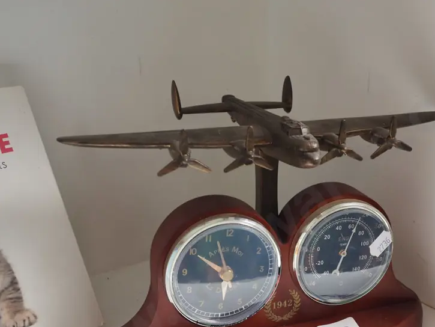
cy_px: 219
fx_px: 603
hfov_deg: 39.2
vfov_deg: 30.1
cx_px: 288
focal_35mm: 48
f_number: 5.6
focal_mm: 17
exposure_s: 1/60
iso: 800
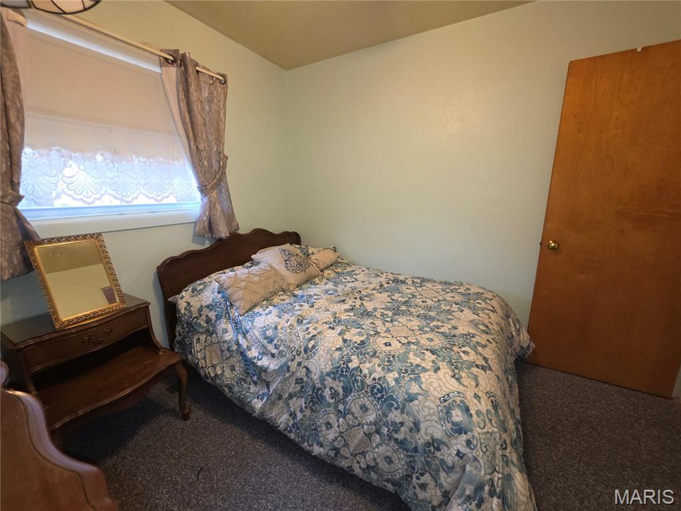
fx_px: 256
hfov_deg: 106.2
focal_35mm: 13
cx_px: 340
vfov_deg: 89.9
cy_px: 256
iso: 200
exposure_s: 1/60
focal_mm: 2.2
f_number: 1.9
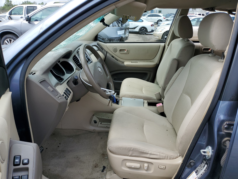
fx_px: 179
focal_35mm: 26
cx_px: 119
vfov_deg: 53.1
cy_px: 90
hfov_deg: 67.3
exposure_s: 1/1667
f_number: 1.5
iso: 50
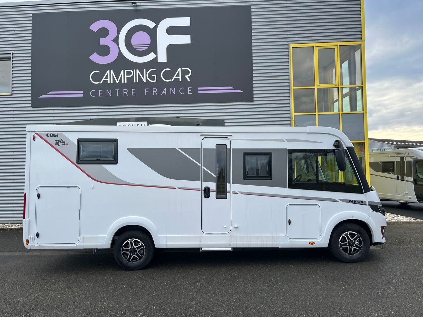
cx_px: 212
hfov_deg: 67.3
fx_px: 318
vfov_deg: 53.1
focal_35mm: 26
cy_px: 158
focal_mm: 5.1
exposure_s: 1/878
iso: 50
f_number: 1.6
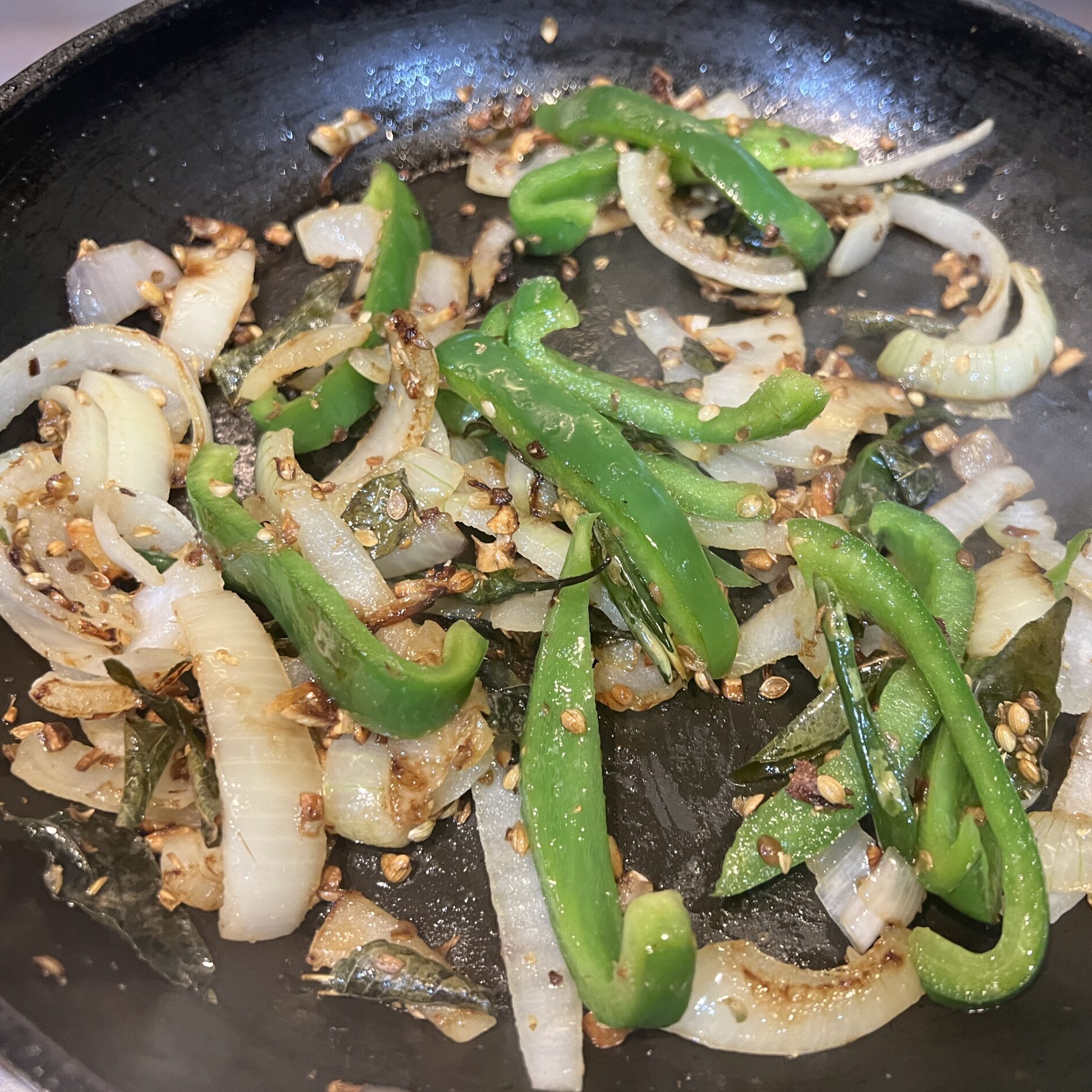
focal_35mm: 31
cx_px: 612
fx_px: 1106
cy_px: 547
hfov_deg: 52.4
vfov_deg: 52.5
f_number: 1.5
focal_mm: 5.7
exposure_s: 1/50
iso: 320
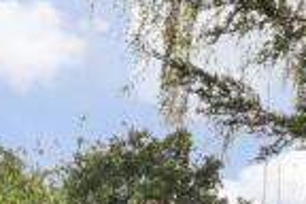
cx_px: 20
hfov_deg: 28.3
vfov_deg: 16.1
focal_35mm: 68
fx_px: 578
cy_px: 392
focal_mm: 10
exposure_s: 1/15
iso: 160
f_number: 8
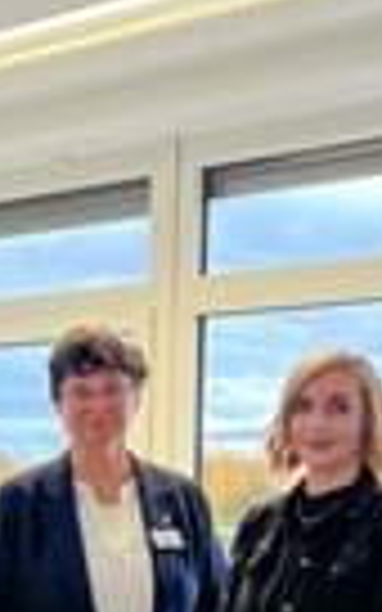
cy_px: 574
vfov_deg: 20.1
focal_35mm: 101
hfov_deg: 12.5
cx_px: -121
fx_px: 1682
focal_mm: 5.7
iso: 100
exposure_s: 1/100
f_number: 1.5
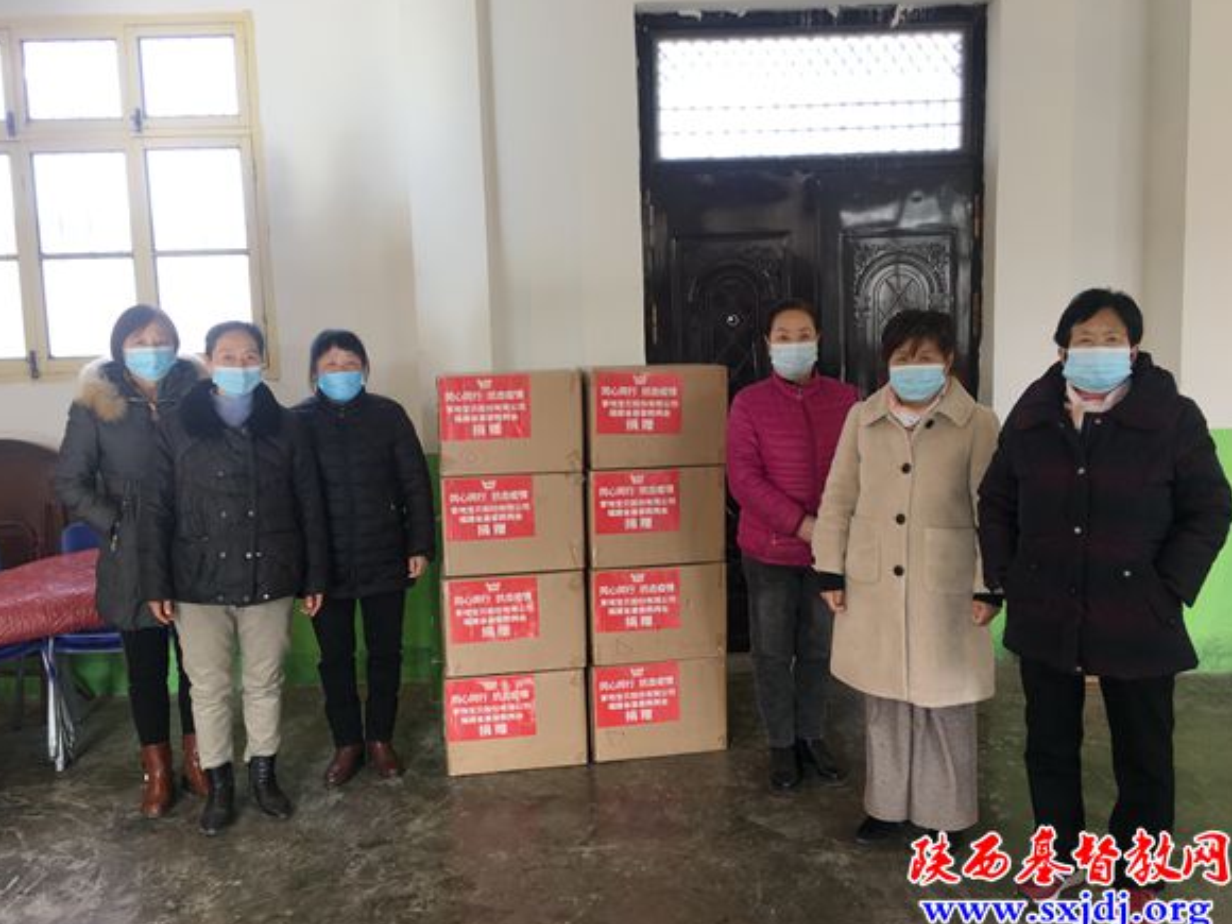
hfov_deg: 60.0
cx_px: 624
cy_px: 465
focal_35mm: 30
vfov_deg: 46.8
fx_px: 1068
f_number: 2.2
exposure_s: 1/50
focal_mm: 4.15
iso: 32
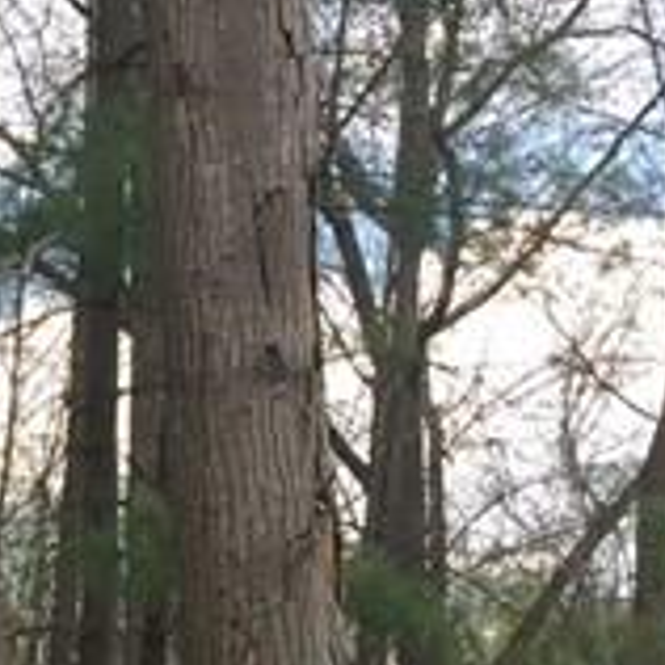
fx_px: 3608
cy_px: 1006
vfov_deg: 10.2
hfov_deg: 10.4
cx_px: -84
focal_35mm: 166
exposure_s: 1/408
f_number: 2.2
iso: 32
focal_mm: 4.15
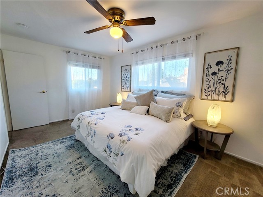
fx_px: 99
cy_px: 98
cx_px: 132
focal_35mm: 13
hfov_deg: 106.2
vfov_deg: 89.9
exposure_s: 1/60.2
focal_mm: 2.2
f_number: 2.2
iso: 100
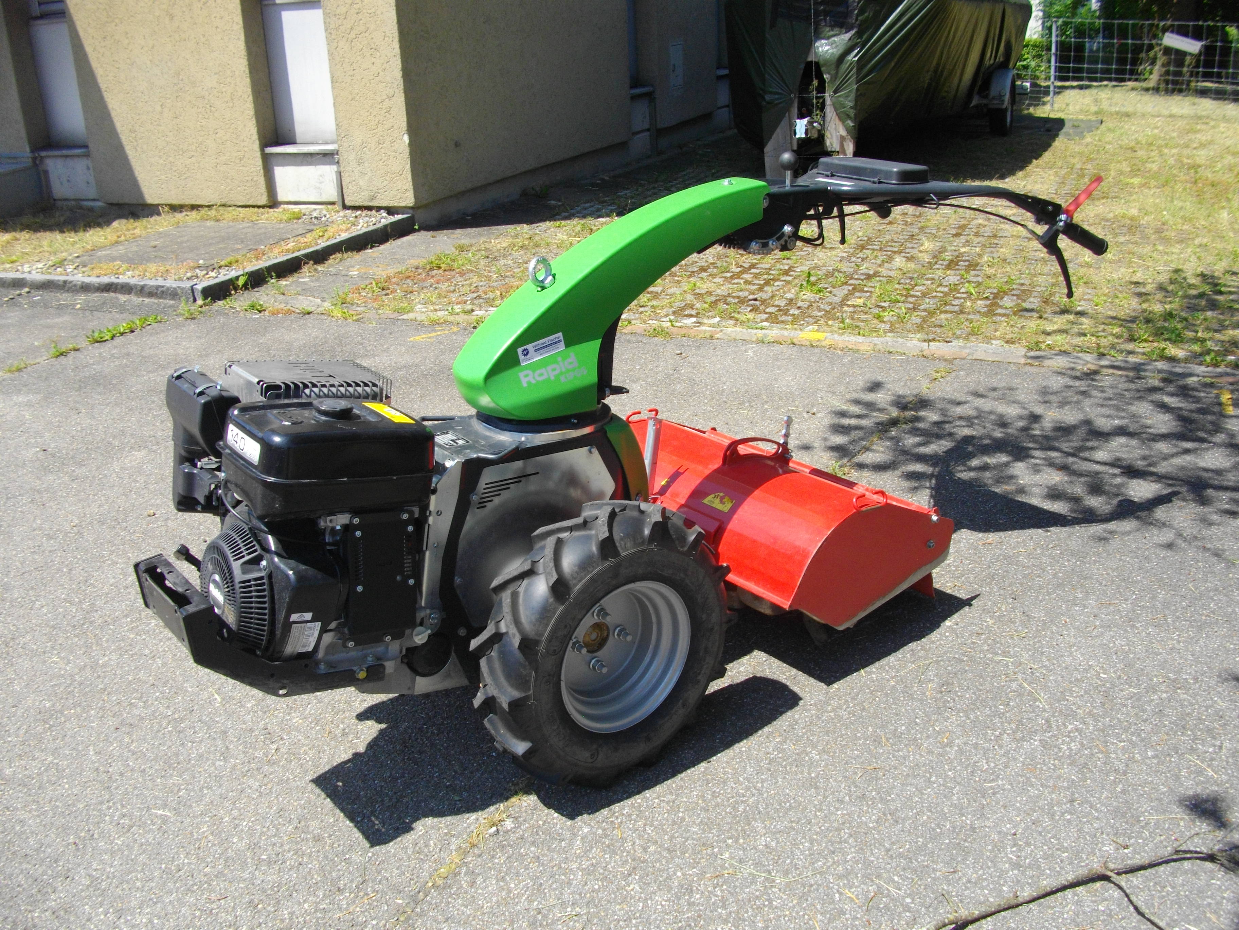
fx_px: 1110
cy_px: 465
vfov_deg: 45.4
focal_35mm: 31
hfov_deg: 58.4
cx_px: 620
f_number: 8.8
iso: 100
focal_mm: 5.7
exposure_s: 1/100
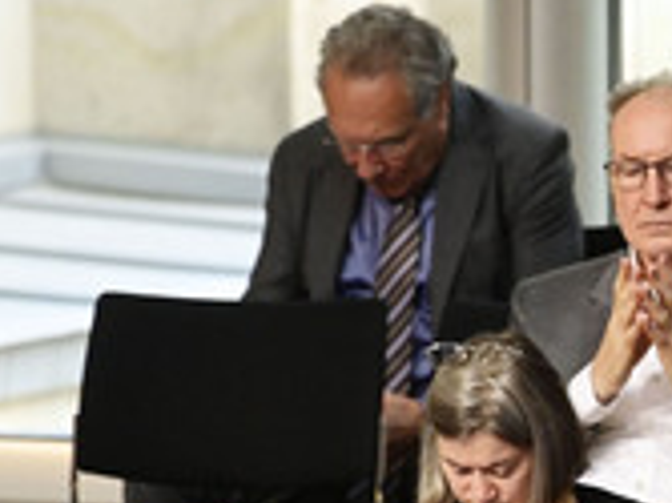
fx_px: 21203
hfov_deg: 1.8
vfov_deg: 1.4
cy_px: 491
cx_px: 863
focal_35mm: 1093
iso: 10000
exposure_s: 1/160
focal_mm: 420
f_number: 6.3
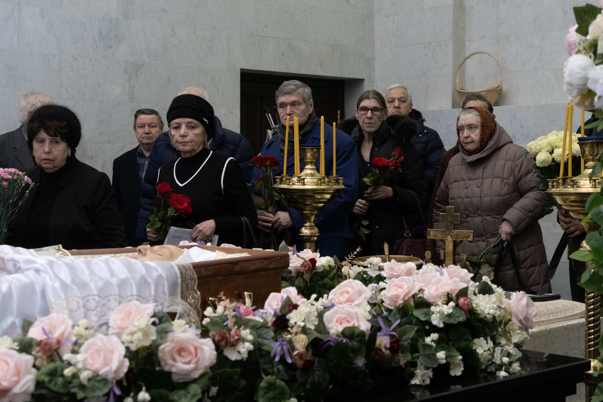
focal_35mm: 57
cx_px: 311
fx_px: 955
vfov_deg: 23.8
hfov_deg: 35.1
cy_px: 175
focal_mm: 32.1
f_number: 4
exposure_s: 1/60
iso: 3200
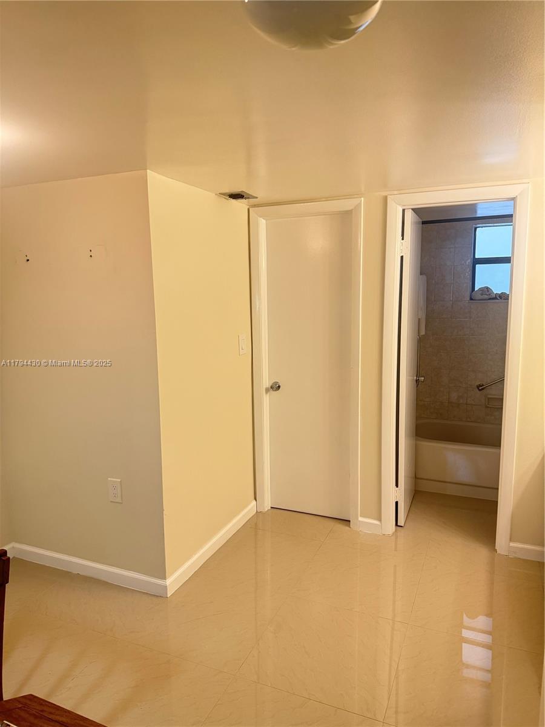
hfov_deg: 56.8
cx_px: 272
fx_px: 504
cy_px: 364
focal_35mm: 24
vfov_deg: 71.6
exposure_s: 1/60
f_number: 1.78
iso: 320
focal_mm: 6.76
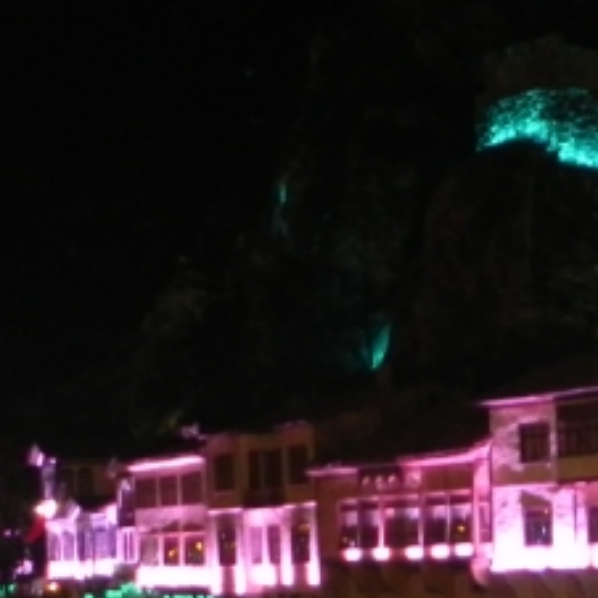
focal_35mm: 104
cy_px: 527
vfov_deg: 16.5
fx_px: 2033
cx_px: 765
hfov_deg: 15.9
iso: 400
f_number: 2.8
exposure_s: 1/8.1
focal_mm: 4.6
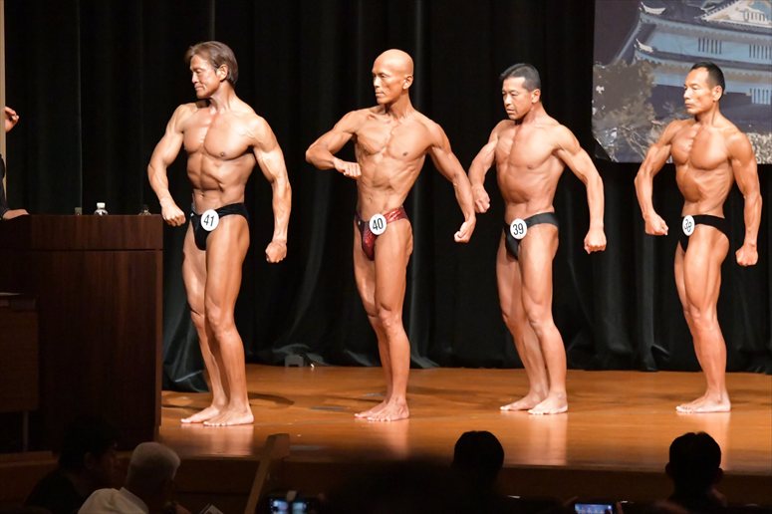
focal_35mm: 225
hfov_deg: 9.2
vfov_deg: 6.1
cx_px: 386
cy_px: 257
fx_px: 4823
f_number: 5.6
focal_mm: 150
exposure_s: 1/400
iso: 14400
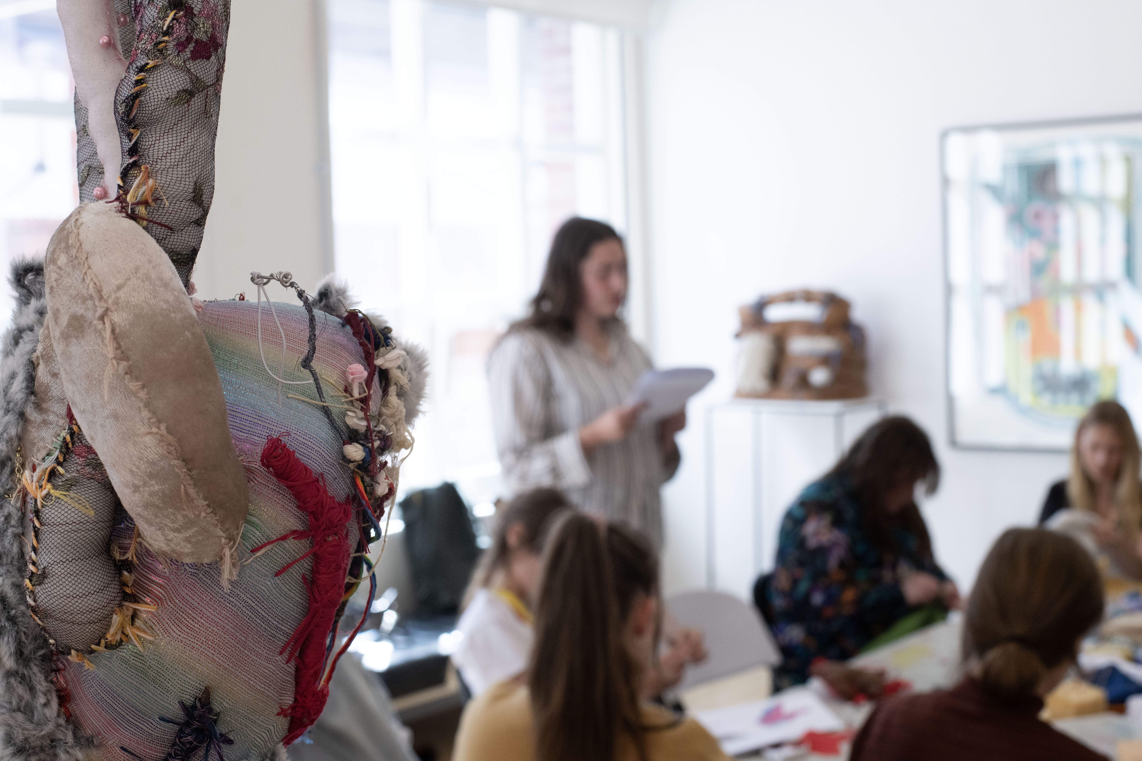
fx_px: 1586
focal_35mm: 50
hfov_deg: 39.6
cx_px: 571
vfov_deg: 27.0
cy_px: 380
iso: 800
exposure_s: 1/400
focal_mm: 50
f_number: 8
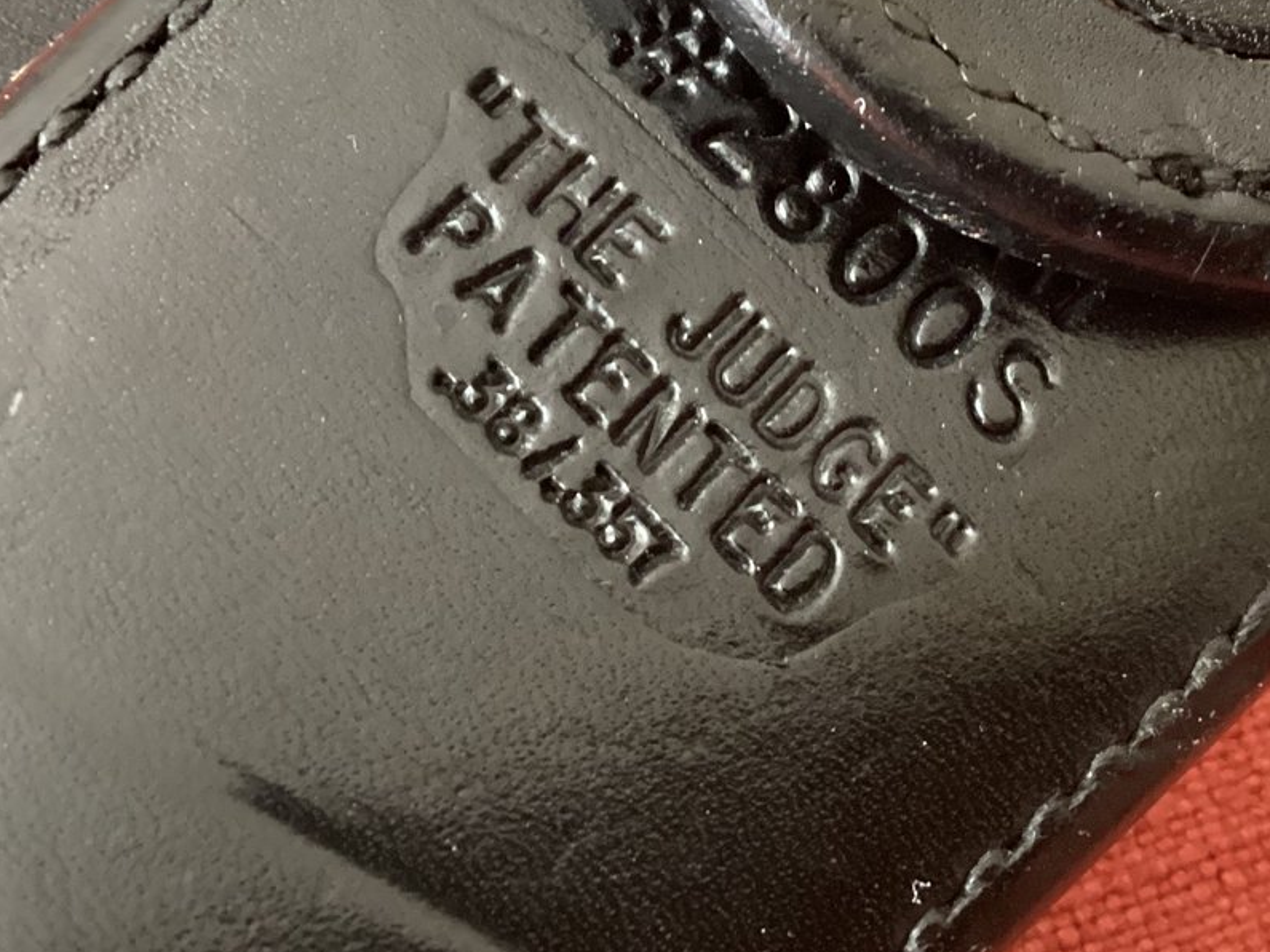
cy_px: 323
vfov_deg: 24.7
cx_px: 846
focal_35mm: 59
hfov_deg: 32.4
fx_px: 2164
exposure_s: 1/24
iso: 640
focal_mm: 3.3
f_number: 2.4
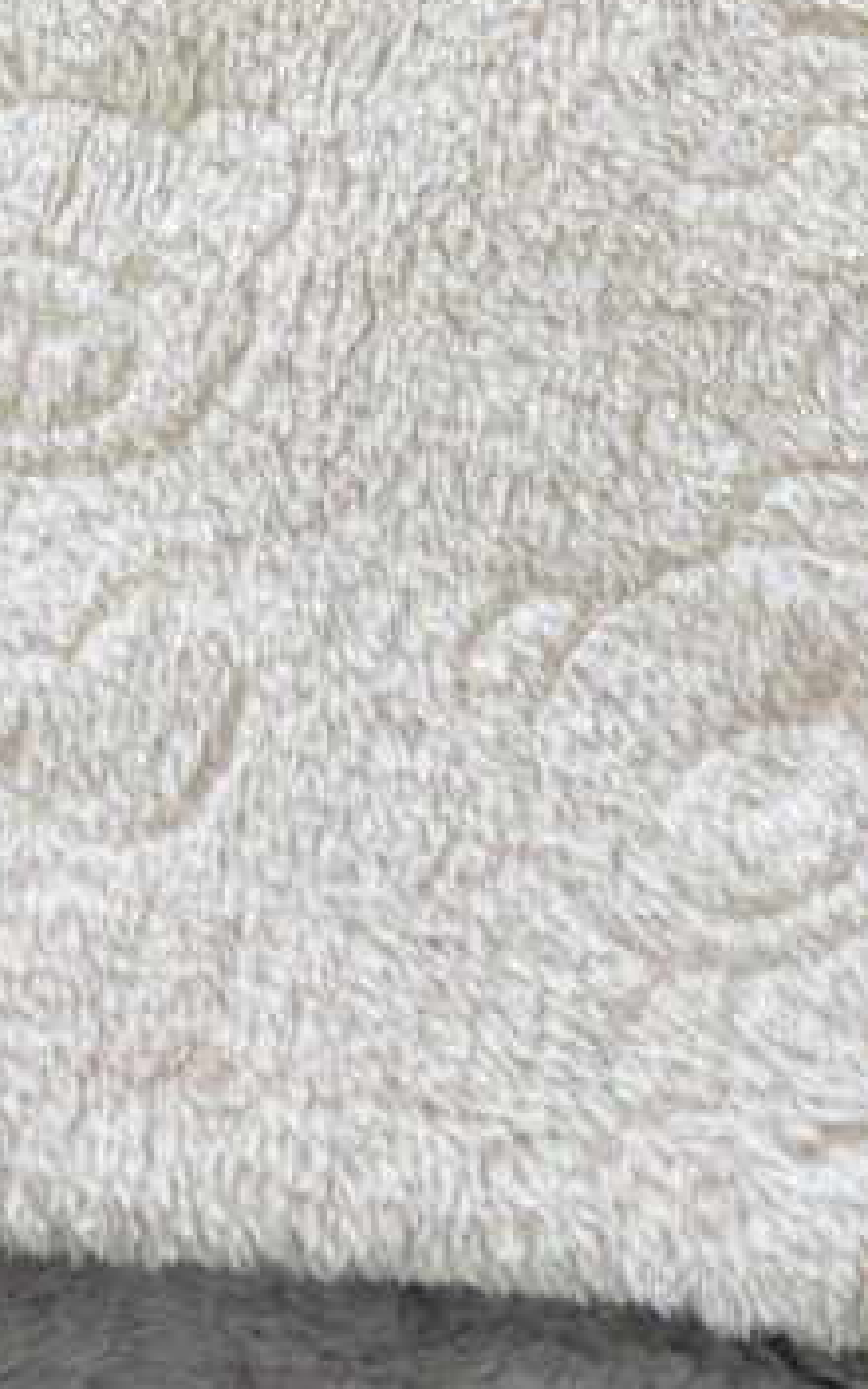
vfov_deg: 25.7
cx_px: 608
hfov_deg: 17.6
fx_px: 2801
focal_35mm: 74
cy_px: -154
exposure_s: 1/121
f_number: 1.78
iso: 160
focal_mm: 6.76
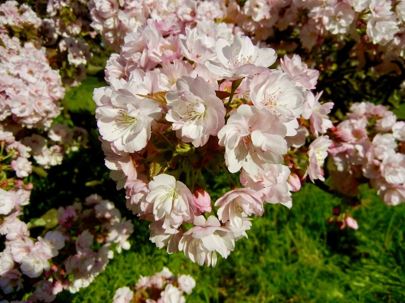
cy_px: 152
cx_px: 202
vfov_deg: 46.8
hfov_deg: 60.0
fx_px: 351
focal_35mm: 30
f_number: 7
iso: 160
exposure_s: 1/662
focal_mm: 5.4
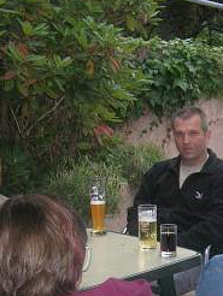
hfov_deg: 16.3
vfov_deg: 21.4
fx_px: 780
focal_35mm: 91
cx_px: 113
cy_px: 214
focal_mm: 5.8
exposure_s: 1/60.1
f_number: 2.9
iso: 98
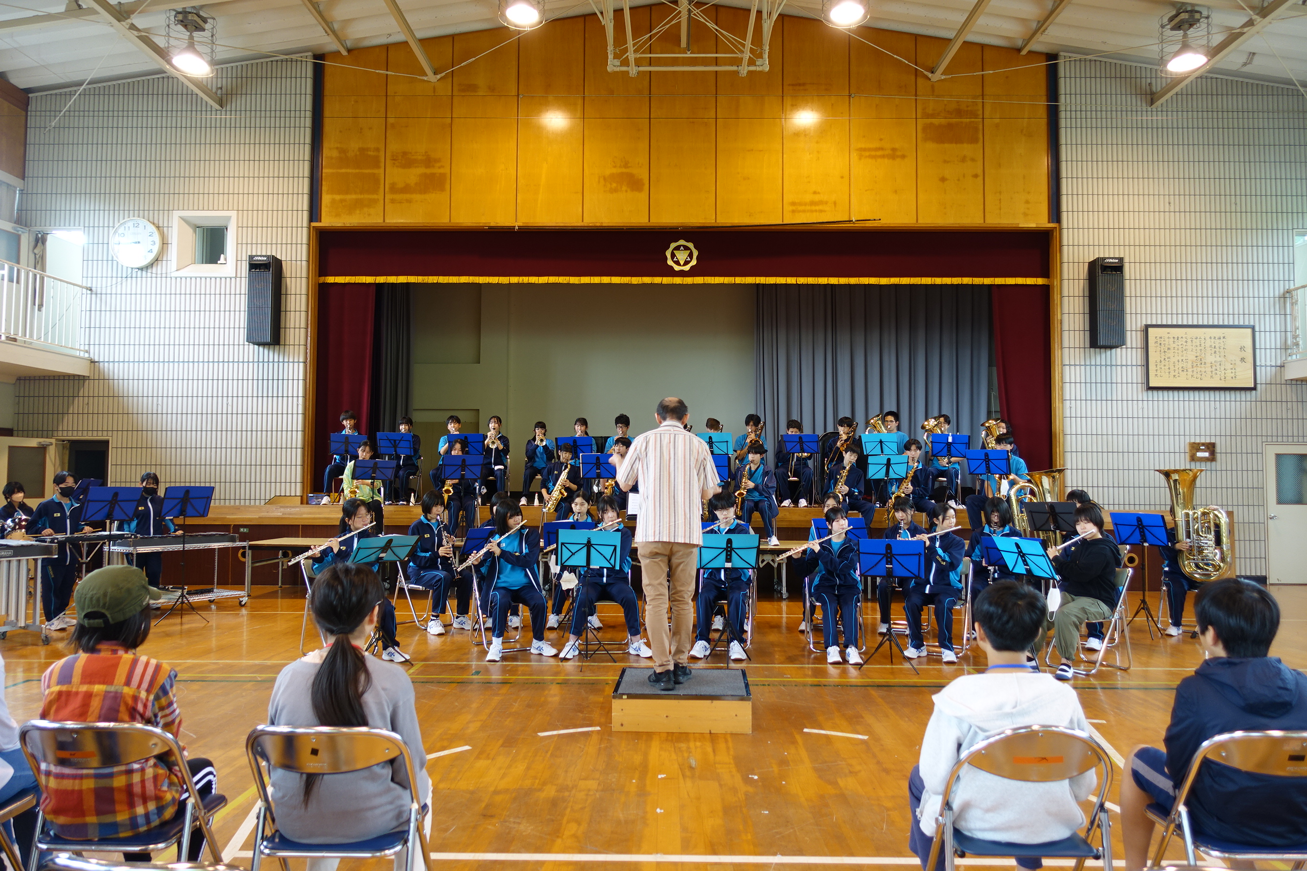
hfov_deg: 73.7
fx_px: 871
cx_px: 654
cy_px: 436
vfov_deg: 53.1
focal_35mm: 24
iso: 125
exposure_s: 1/30
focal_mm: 8.8
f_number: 2
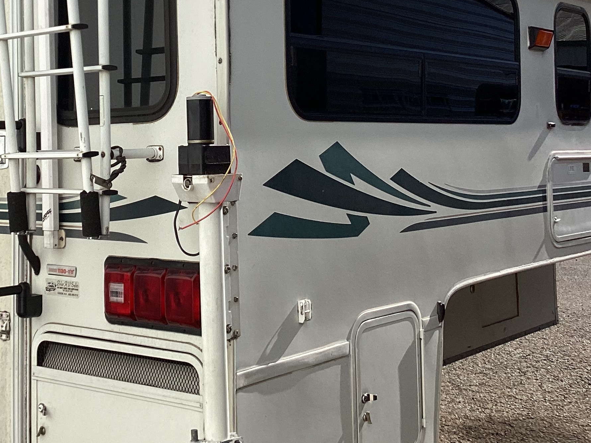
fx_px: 973
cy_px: 103
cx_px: 202
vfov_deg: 25.3
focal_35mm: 57
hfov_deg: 33.5
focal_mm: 3.3
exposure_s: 1/2092
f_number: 2.4
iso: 25
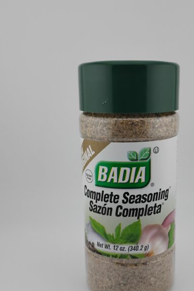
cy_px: 174
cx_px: 128
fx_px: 324
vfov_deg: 48.2
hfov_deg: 33.1
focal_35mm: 40
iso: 113
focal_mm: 4.26
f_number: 1.8
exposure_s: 1/200
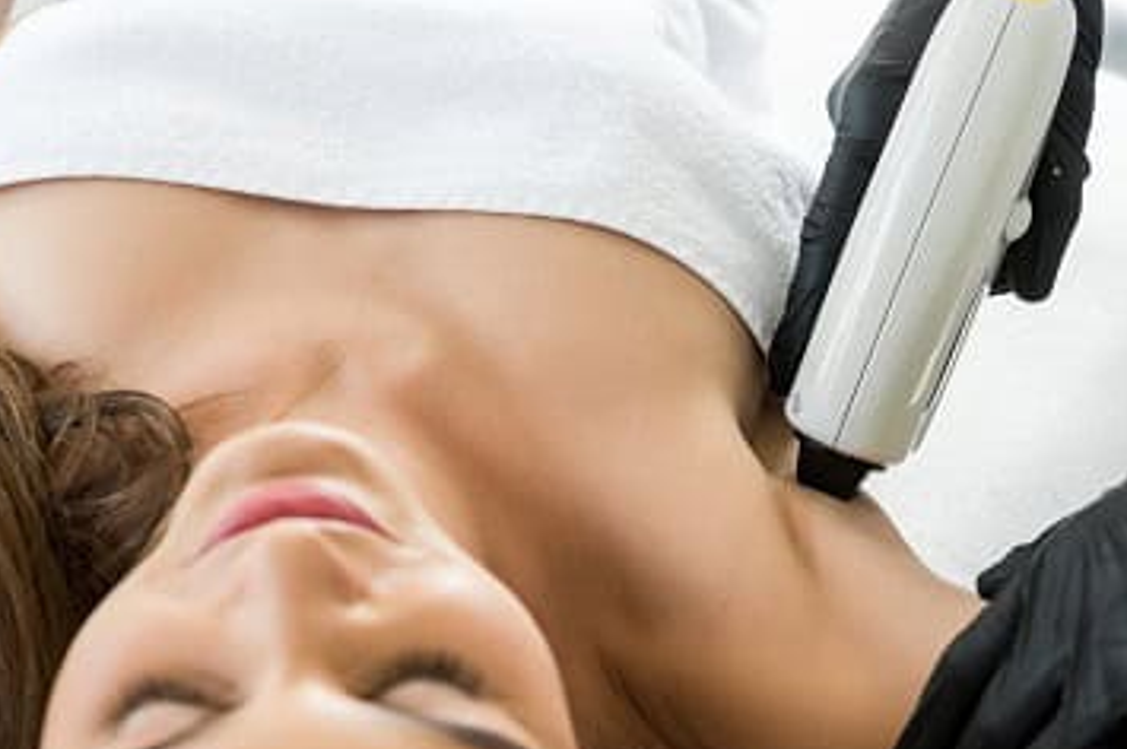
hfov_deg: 23.1
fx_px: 2752
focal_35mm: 88
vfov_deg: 15.4
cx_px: 714
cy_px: 568
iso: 500
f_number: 4
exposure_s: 1/160
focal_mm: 52
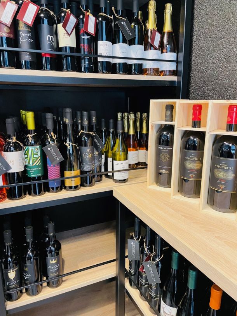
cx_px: 118
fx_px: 237
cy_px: 158
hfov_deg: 53.1
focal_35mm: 26
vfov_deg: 67.3
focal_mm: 4.2
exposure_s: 1/50
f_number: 1.6
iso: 320
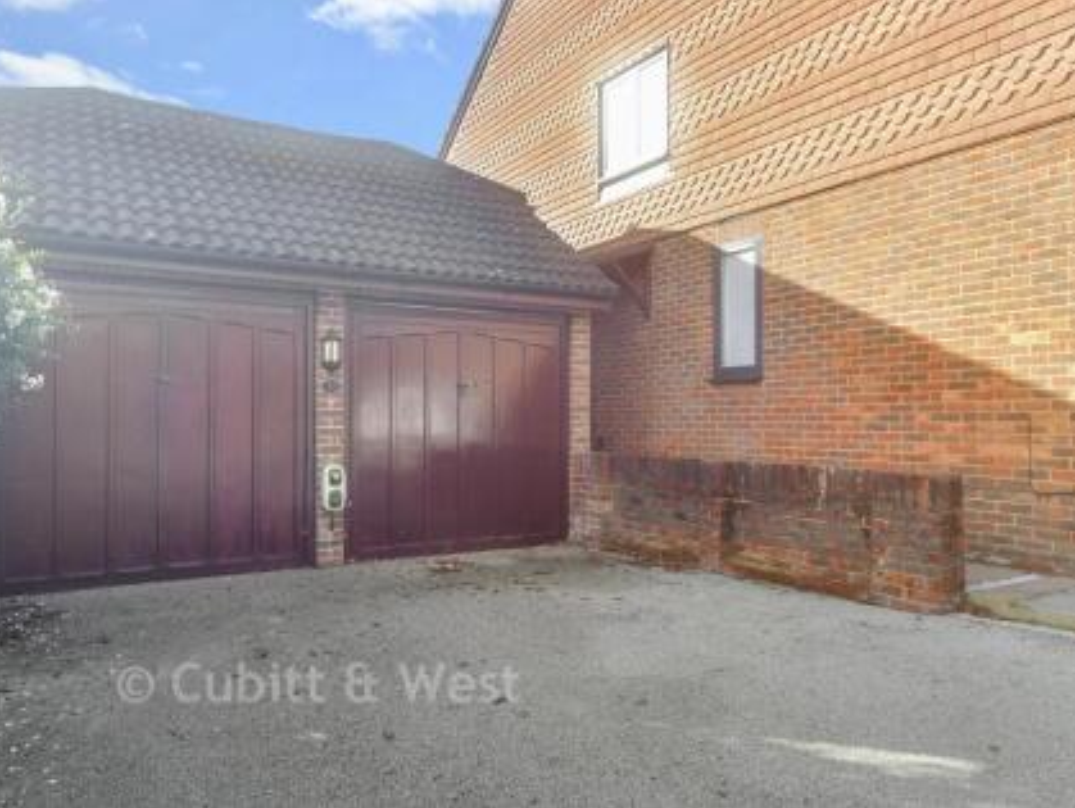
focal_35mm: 24
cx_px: 513
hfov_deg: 71.5
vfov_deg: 56.9
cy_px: 404
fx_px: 746
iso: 160
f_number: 8
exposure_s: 1/80
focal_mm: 15
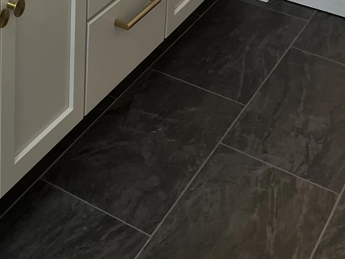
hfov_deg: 23.5
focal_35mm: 79
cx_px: -15
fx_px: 787
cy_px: -251
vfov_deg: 15.2
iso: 100
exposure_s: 1/120
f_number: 1.5
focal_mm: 5.7
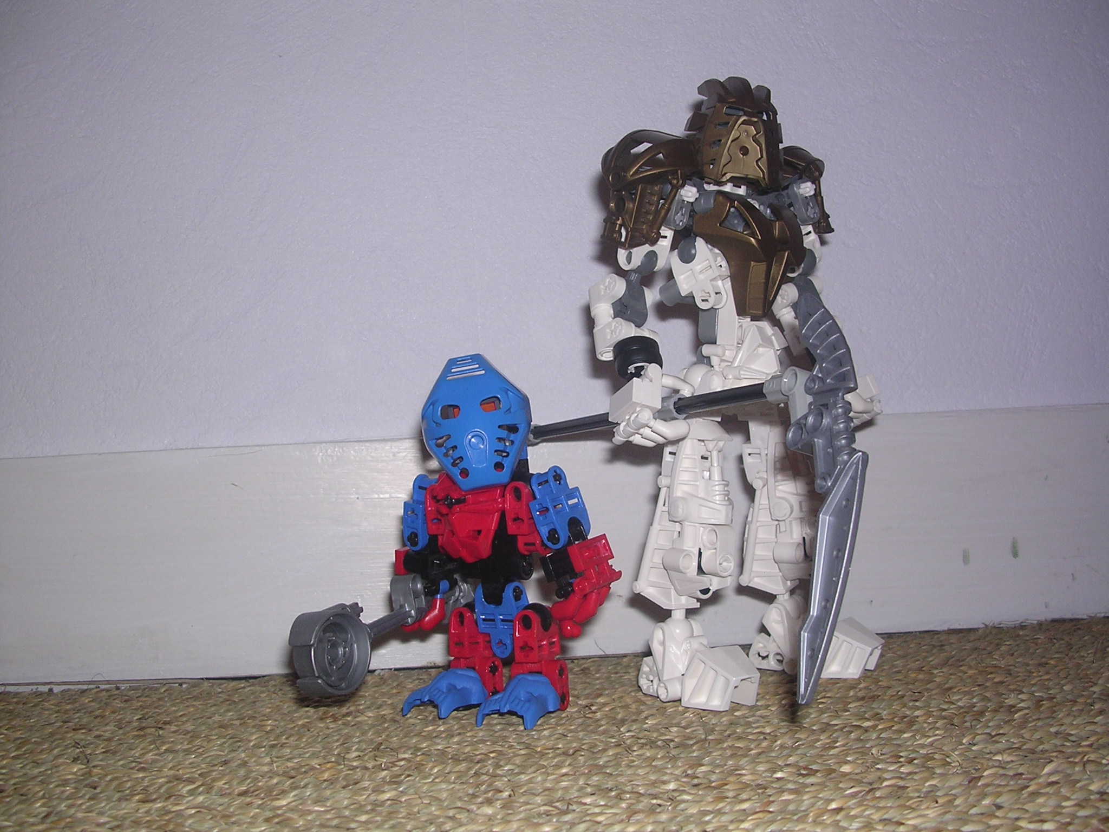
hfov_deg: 49.0
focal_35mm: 38
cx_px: 554
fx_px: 1217
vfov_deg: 37.7
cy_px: 416
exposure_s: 1/60.1
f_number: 2.8
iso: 100
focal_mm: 5.8
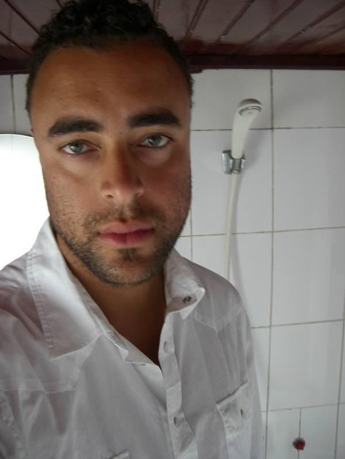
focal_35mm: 38
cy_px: 230
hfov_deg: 37.7
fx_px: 505
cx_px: 172
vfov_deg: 49.0
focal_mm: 6.2
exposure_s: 1/60
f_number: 2.7
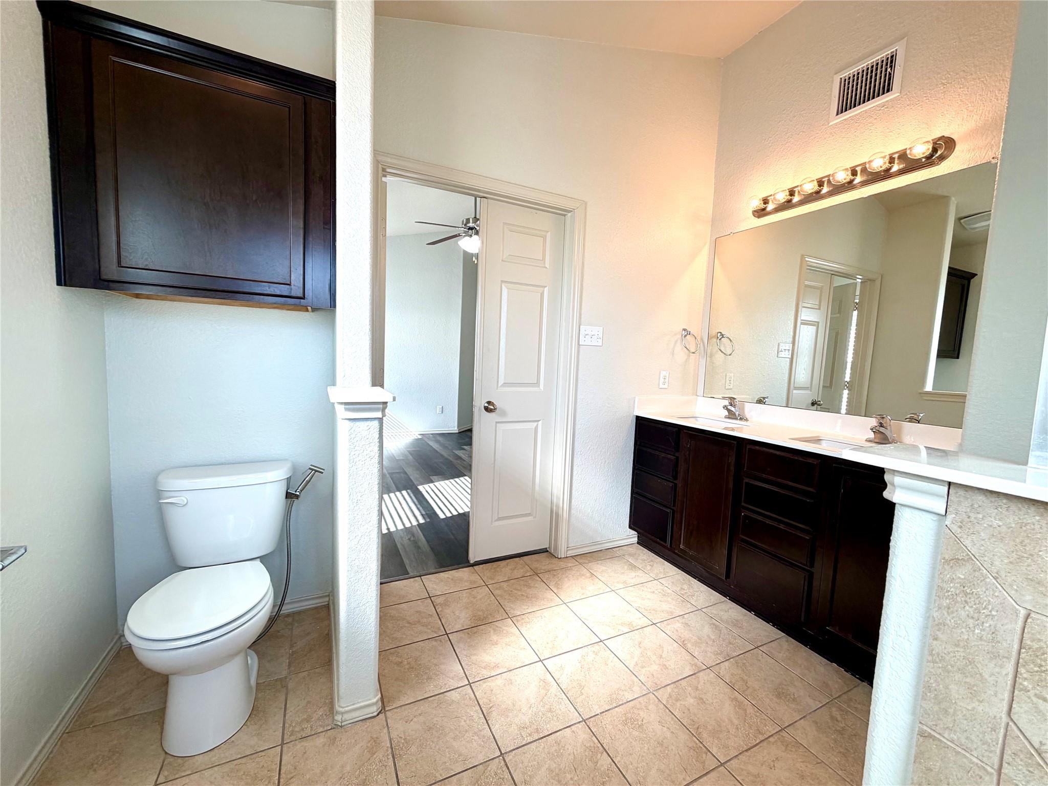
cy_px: 393
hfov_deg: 102.1
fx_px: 424
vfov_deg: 85.7
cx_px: 524
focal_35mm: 14
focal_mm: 2.22
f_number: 2.2
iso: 64
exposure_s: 1/120
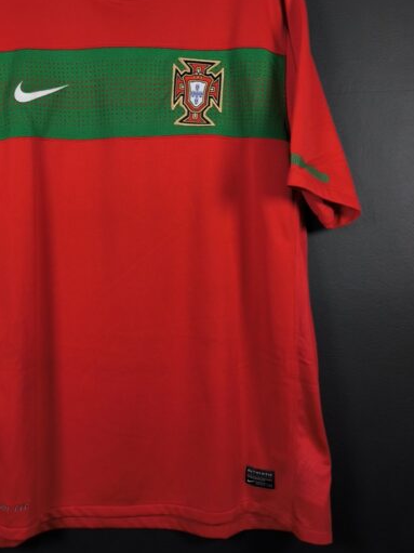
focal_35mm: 36
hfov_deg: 39.1
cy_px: 254
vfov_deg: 51.3
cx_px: 132
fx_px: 574
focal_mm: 6.57
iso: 400
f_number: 1.6
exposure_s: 1/160
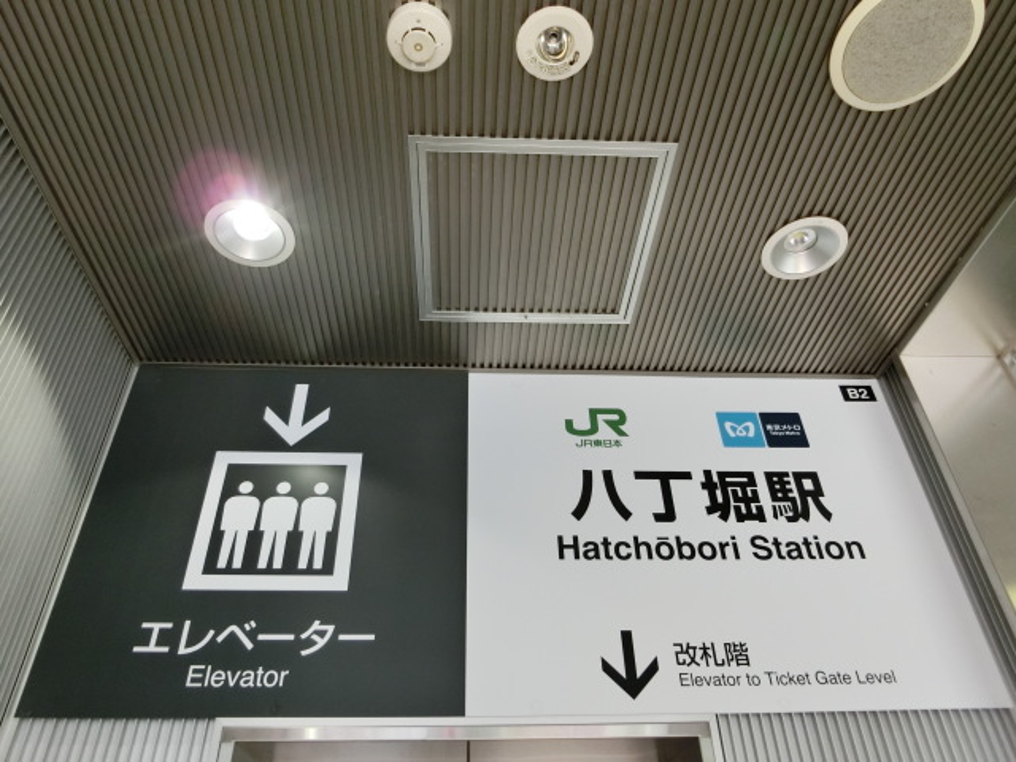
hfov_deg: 69.4
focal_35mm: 25
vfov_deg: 54.9
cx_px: 508
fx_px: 734
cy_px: 381
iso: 250
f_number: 3.5
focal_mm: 4.5
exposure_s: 1/125
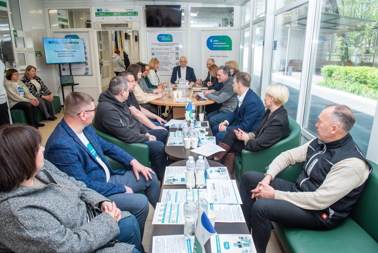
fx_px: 252
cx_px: 189
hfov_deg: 73.7
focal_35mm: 24
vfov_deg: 53.2
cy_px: 126
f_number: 5.6
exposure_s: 1/100
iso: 400
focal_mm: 24
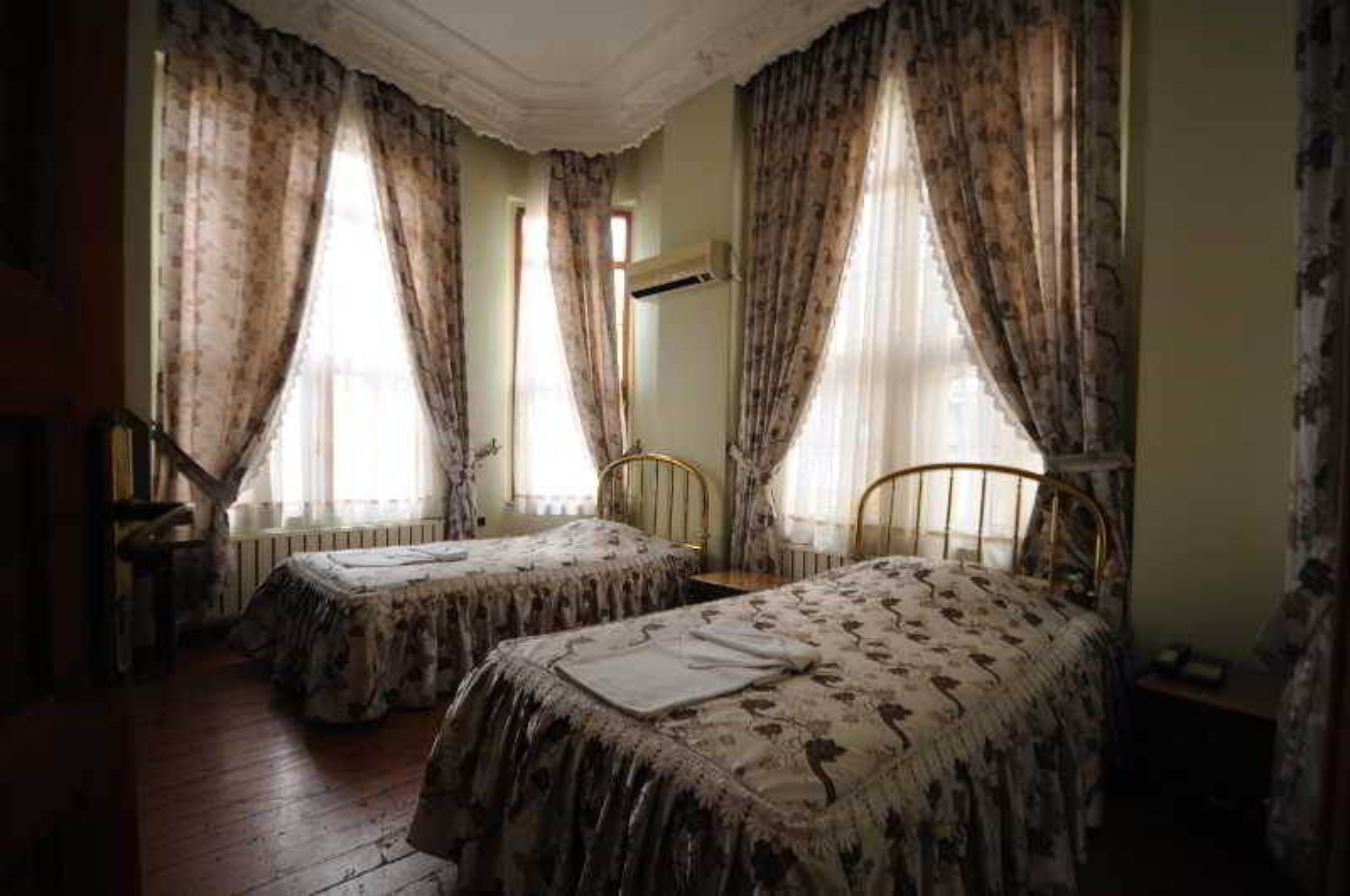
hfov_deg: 100.5
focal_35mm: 15
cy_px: 448
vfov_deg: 77.2
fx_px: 562
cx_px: 675
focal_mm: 10
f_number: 4
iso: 320
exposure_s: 1/2.5
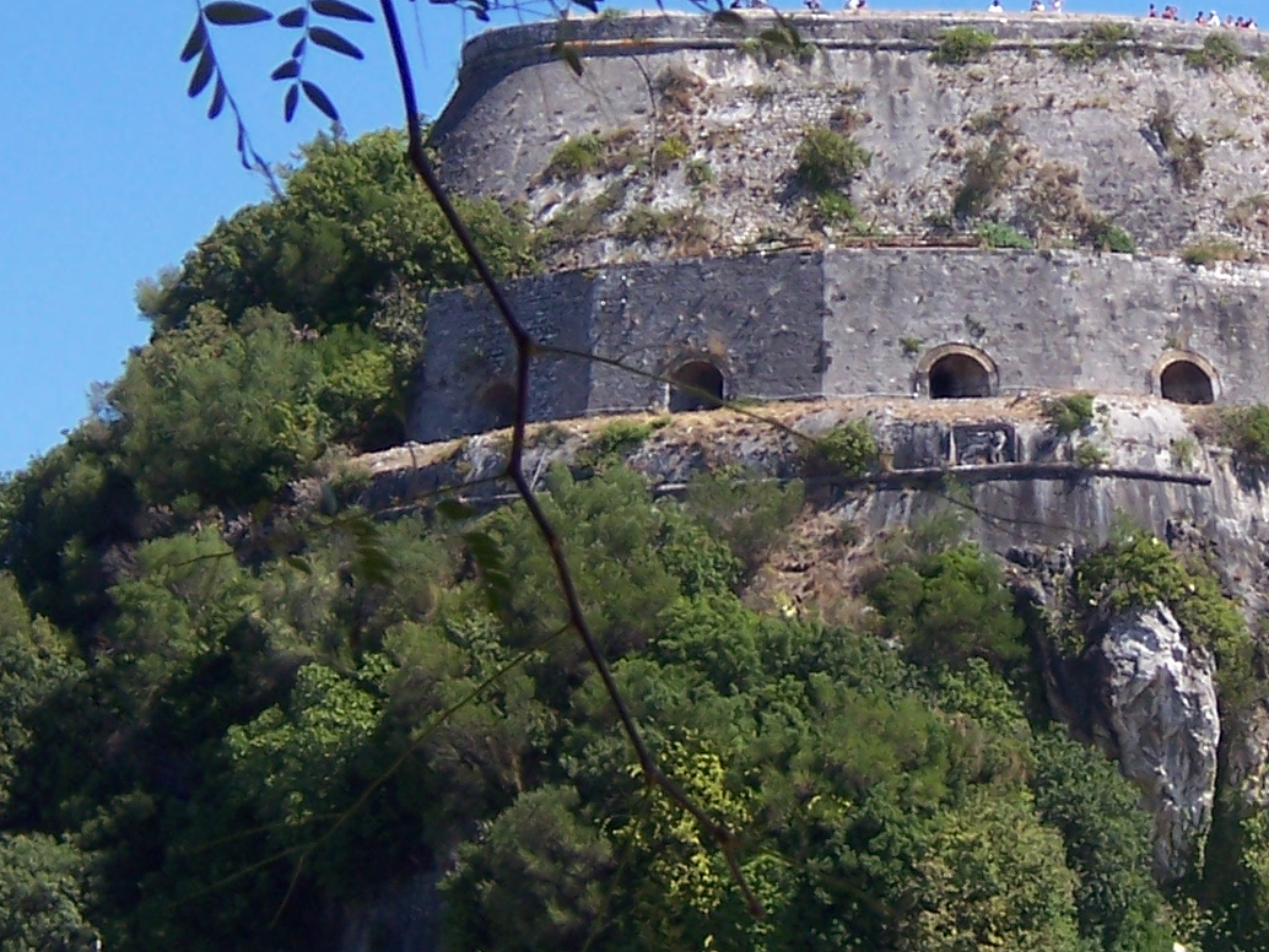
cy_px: 259
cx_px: 1222
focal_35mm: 203
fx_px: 7444
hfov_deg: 9.7
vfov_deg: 7.3
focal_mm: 13.5
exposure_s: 1/500
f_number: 4.8
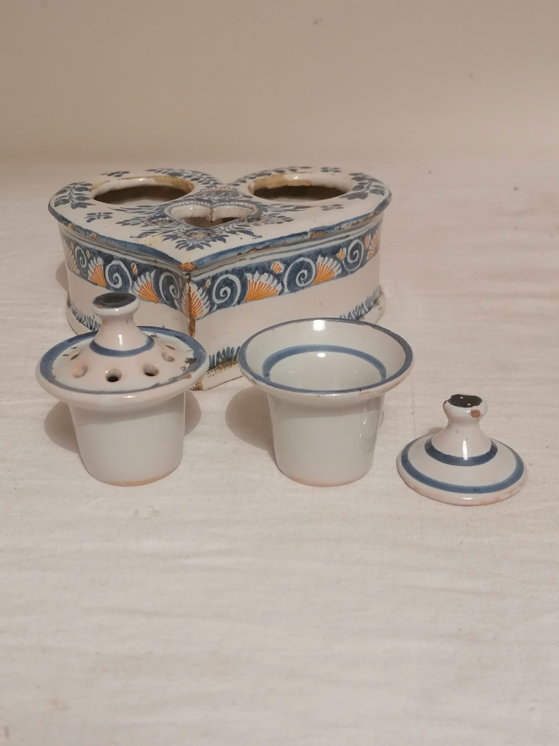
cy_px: 373
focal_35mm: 43
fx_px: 926
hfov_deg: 33.6
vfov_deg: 43.9
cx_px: 280
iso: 250
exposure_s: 1/33.3
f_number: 1.8
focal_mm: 5.4
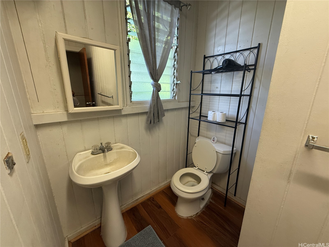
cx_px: 164
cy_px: 124
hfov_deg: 102.1
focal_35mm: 14
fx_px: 133
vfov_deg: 85.7
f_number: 2.2
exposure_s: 1/120
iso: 320
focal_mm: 2.22
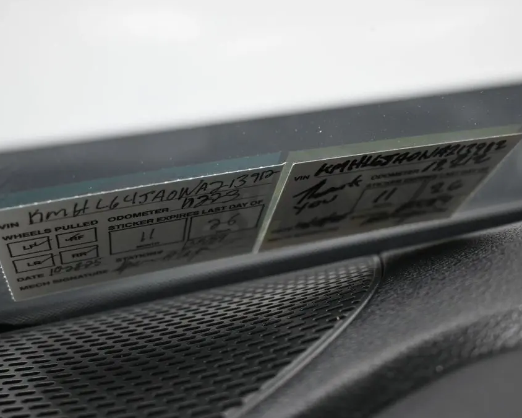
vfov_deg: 35.8
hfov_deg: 43.9
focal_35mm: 42
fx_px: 647
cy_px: 208
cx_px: 276
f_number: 4.2
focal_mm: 24.5
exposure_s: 1/125
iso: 400
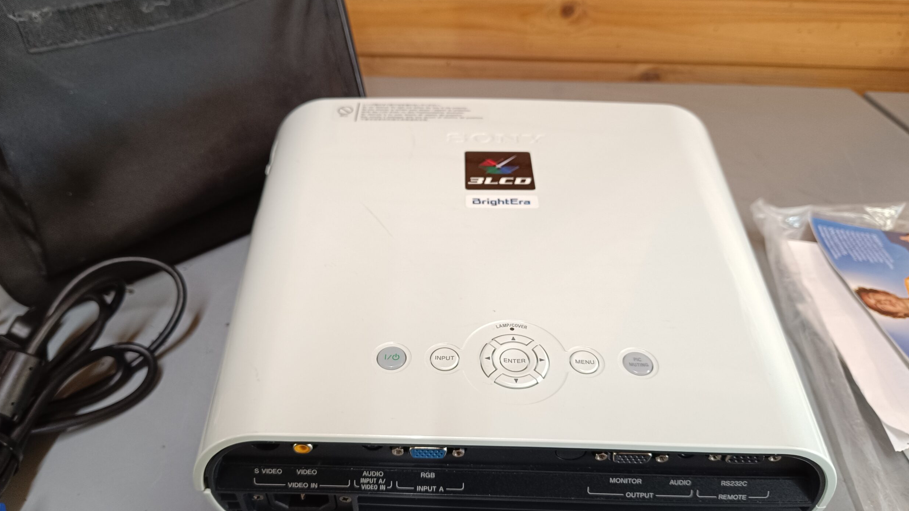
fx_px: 651
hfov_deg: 69.8
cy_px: 265
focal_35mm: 27
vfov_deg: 42.9
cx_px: 441
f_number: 1.88
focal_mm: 5.59
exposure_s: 1/50.1
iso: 571
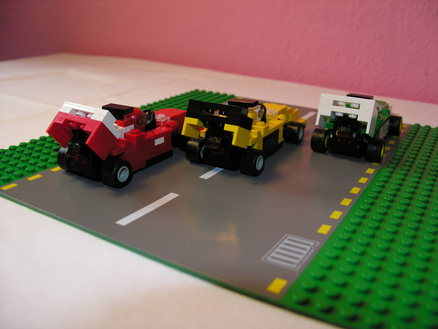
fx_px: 443
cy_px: 164
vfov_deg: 40.7
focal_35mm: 35
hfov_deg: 52.6
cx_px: 219
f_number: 2.8
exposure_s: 1/30
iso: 50
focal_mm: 8.9
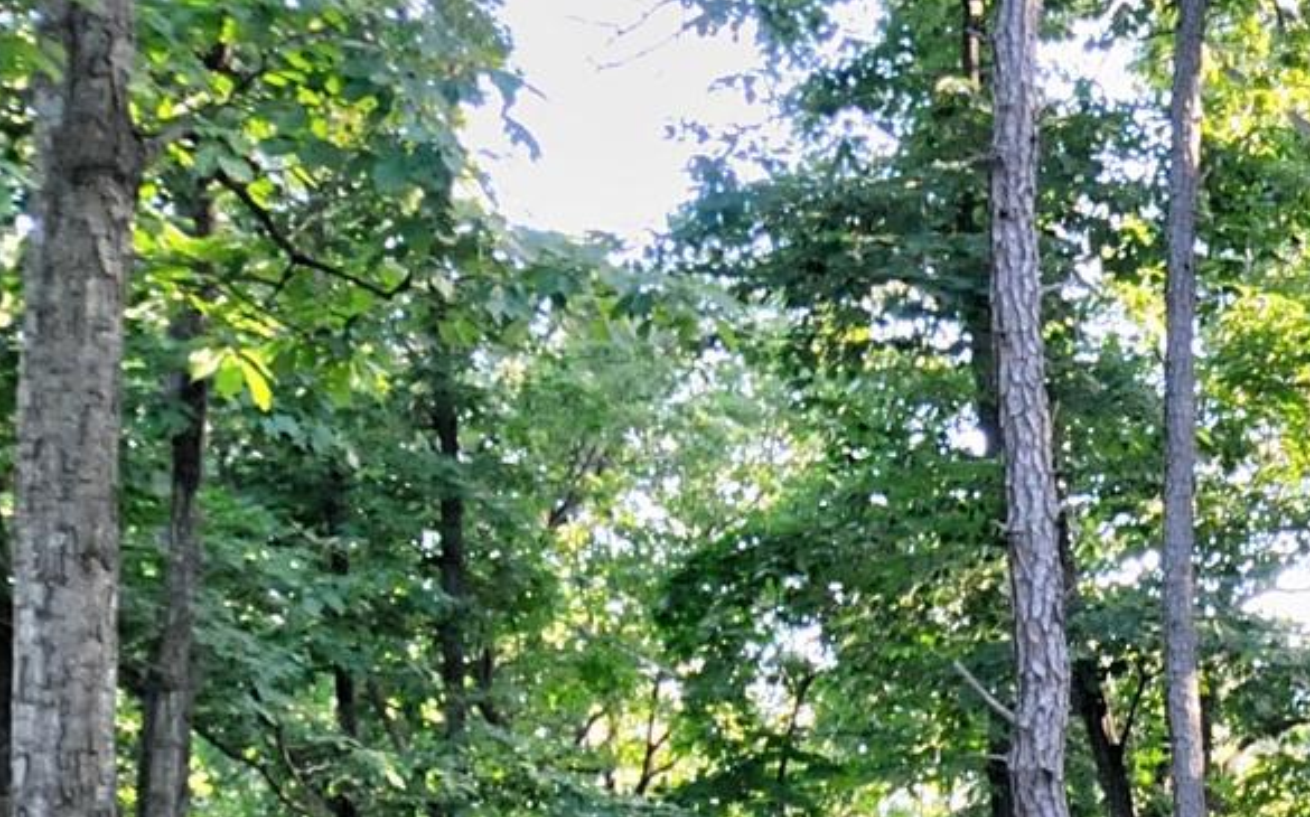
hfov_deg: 17.2
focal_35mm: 107
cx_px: 2069
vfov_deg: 11.8
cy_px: 1126
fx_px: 3818
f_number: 8
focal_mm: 20
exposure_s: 1/50
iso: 800
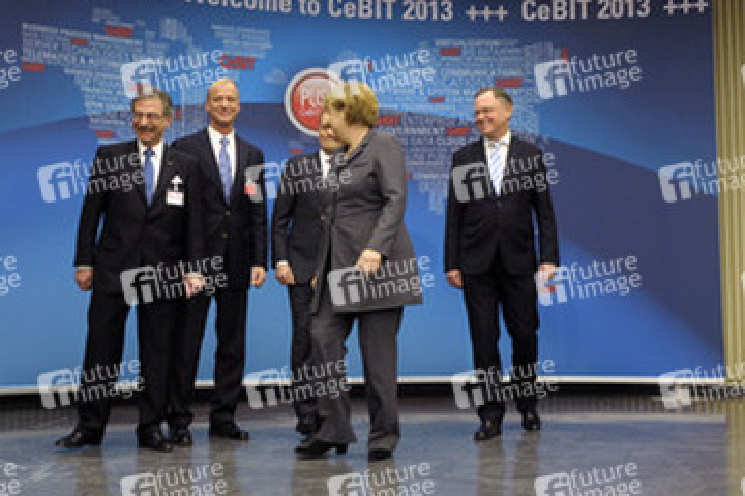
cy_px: 229
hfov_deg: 53.5
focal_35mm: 36
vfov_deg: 37.2
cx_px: 325
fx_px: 737
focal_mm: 19
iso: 800
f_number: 6.3
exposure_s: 1/125
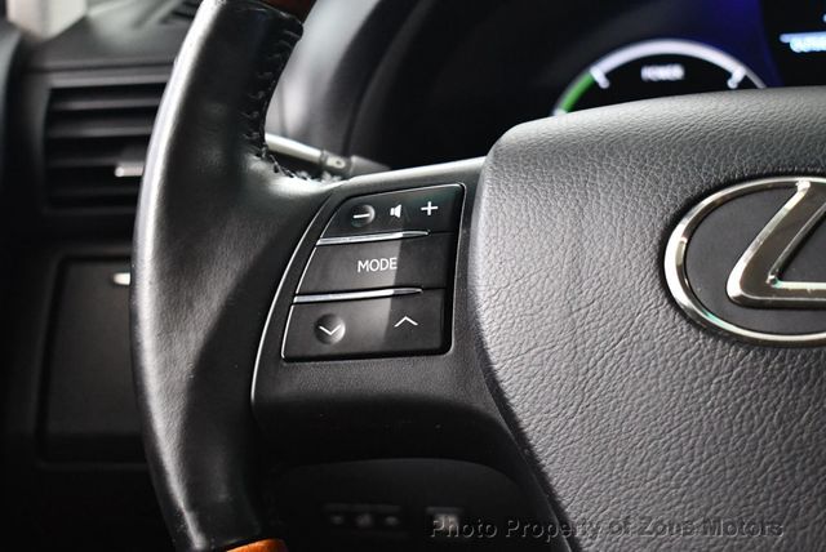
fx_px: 1745
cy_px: 276
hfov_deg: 26.6
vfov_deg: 18.0
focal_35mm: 76
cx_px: 413
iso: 4500
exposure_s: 1/60
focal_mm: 38
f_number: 4.8
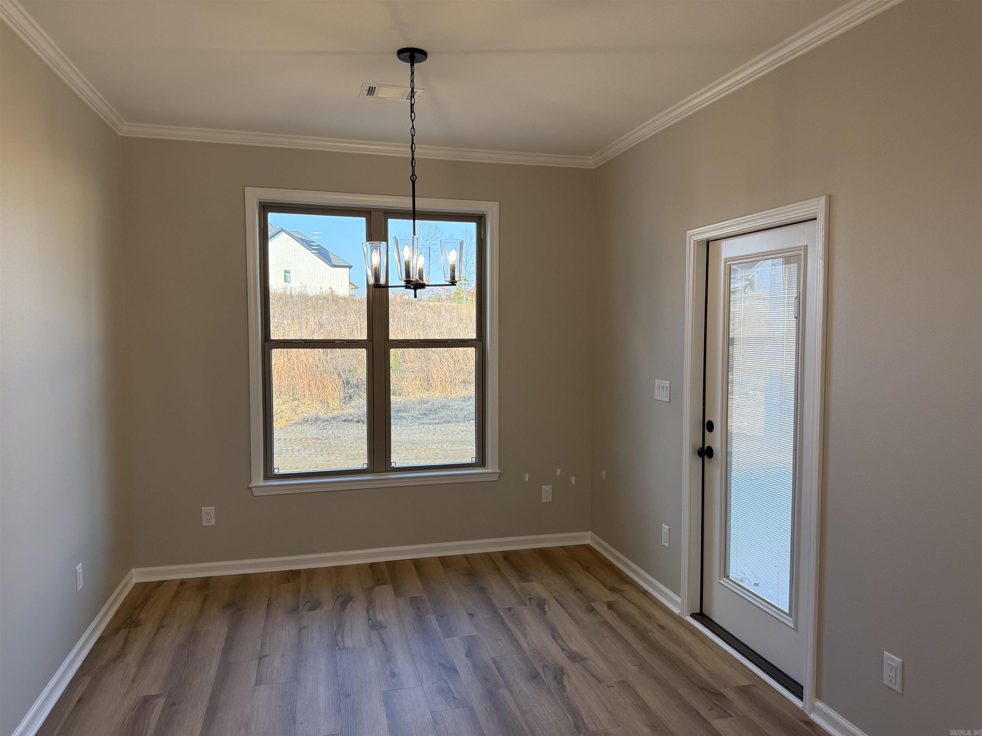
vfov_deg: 56.8
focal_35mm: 24
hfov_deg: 71.6
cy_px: 368
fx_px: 681
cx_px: 491
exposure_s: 1/251
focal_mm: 6.76
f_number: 1.78
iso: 100
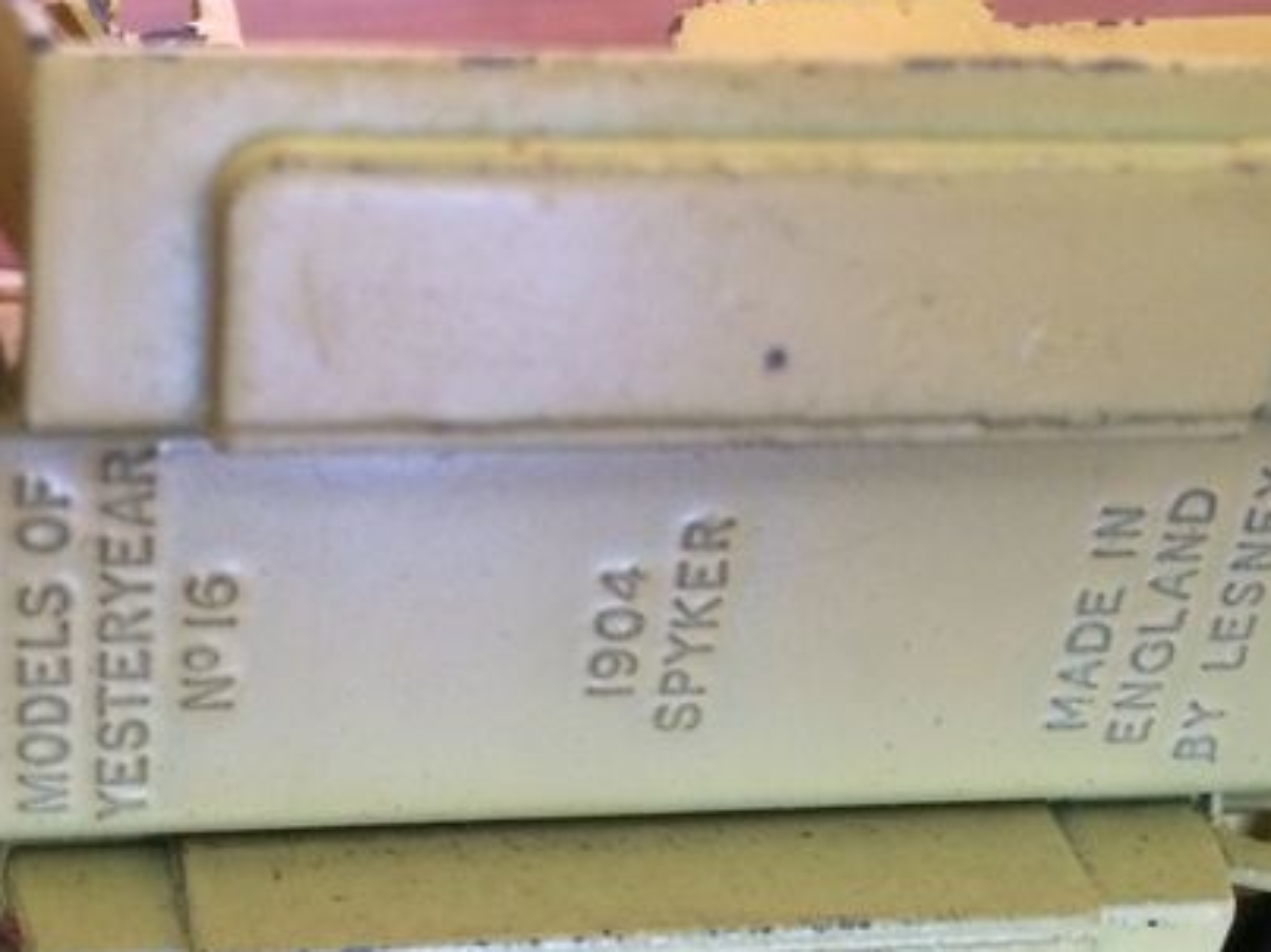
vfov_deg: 21.8
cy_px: 682
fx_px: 2459
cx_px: 397
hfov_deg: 28.7
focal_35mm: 67
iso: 320
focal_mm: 4.12
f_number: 2.2
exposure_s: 1/15
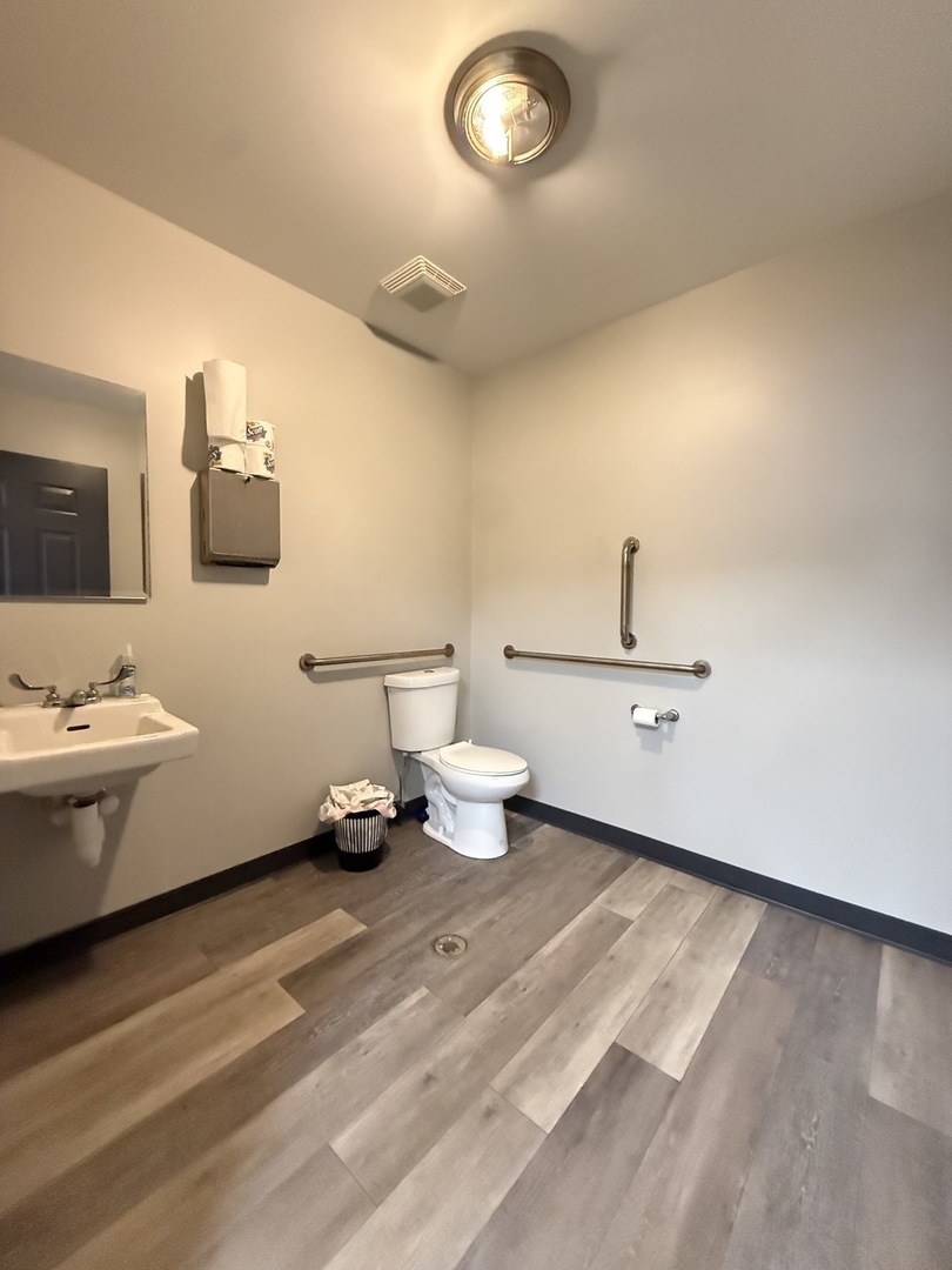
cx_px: 476
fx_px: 513
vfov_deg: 102.1
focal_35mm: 14
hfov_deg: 85.7
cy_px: 635
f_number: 2.2
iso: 1250
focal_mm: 2.22
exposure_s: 1/60
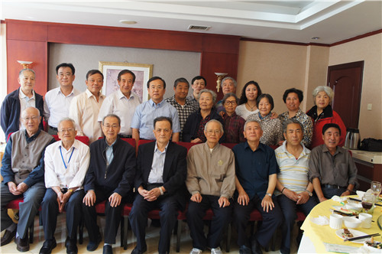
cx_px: 191
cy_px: 127
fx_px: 334
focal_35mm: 32
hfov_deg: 59.6
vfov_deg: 41.6
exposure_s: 1/80
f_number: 4.5
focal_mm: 21
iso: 800
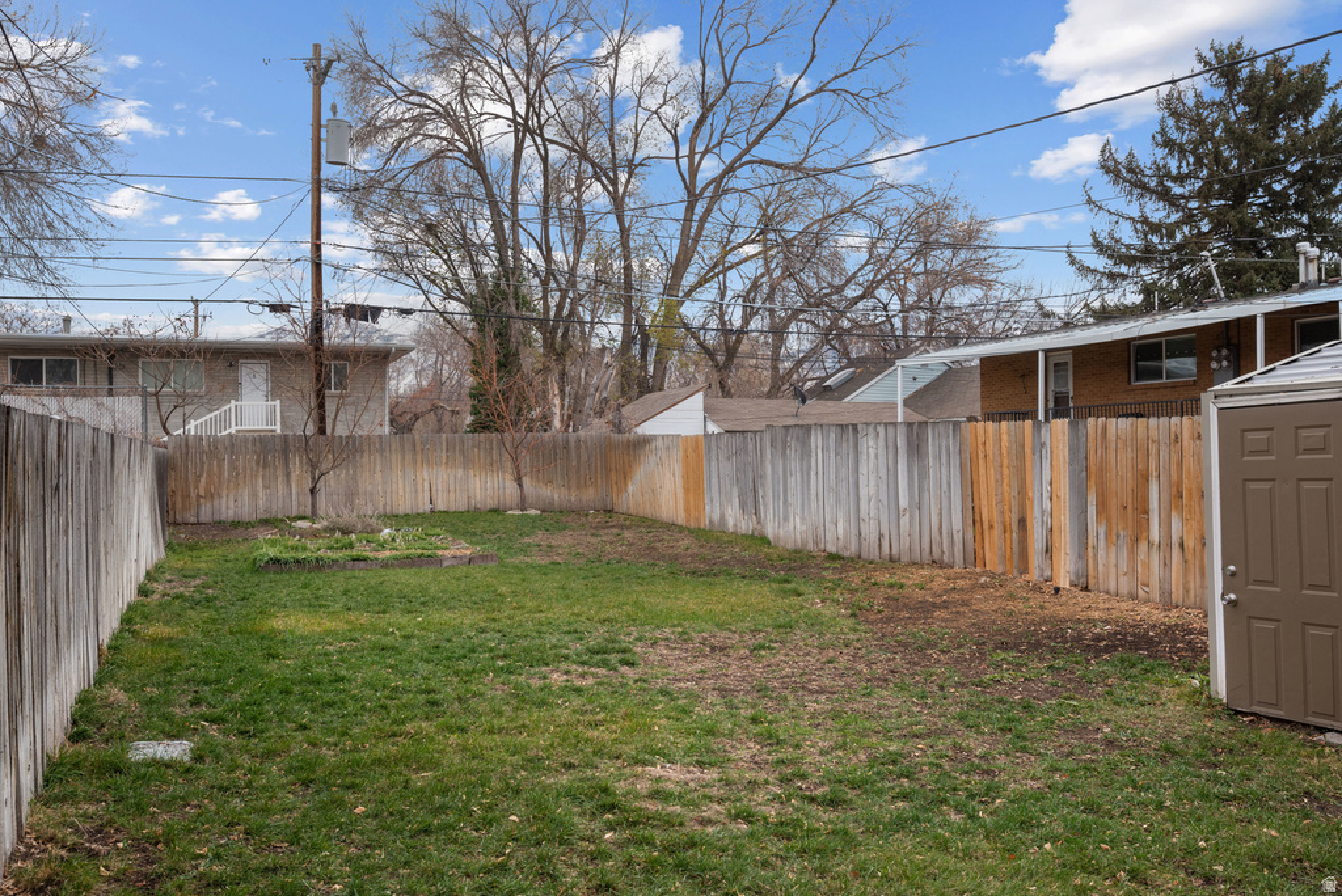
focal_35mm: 30
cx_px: 671
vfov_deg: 43.7
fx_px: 1119
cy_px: 448
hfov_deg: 61.9
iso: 800
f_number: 8
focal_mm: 30
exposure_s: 1/25
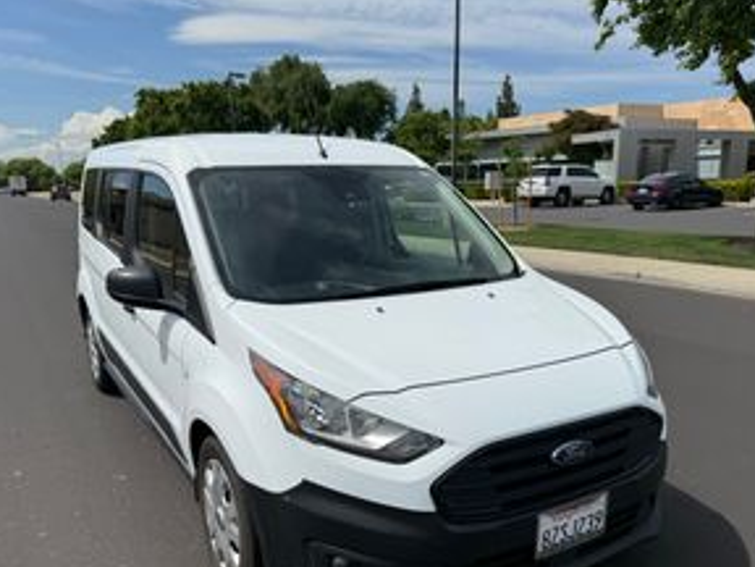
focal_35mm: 30
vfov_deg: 46.5
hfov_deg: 60.0
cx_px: 375
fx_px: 654
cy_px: 341
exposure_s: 1/11905
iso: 80
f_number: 1.78
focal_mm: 6.76
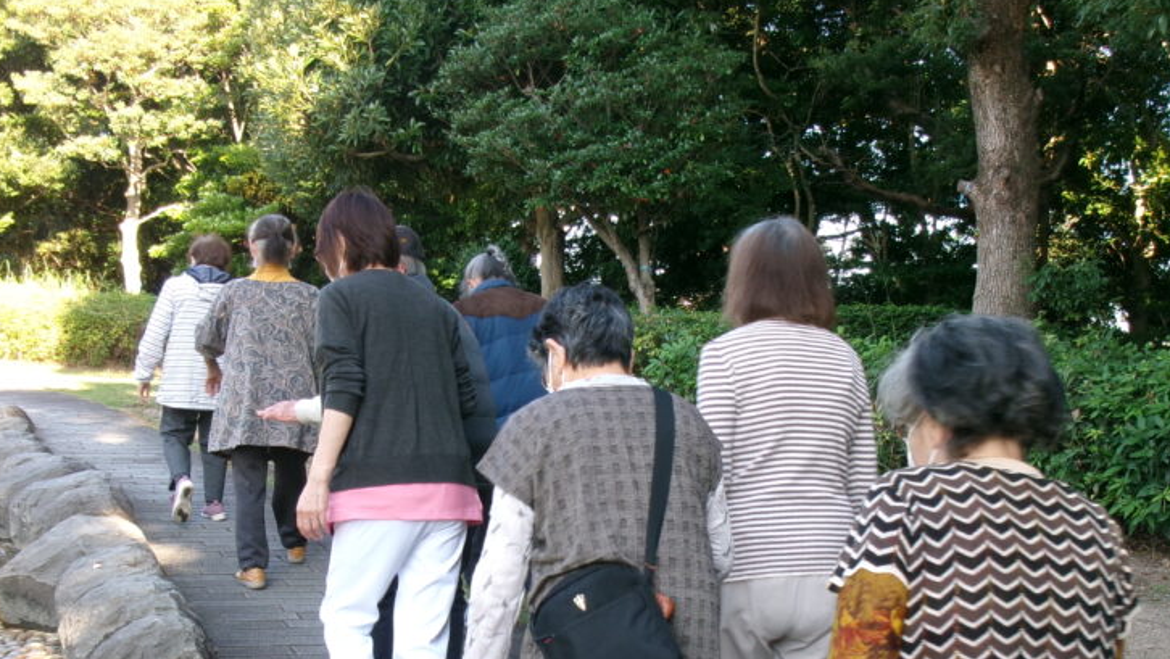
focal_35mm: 54
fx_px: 1676
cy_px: 532
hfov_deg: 38.5
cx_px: 574
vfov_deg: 22.0
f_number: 4.5
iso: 100
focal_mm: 6.4
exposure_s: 1/56
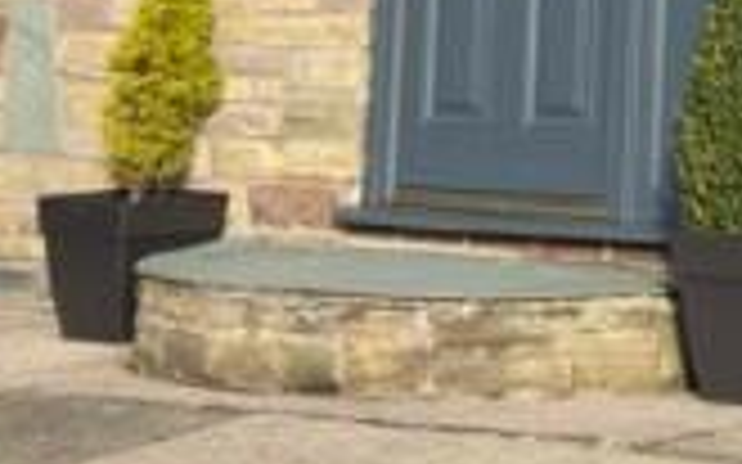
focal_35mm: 158
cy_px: -712
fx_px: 3194
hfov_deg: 12.9
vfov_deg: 7.6
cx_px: 931
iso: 100
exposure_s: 1/2577
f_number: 1.78
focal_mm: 6.76
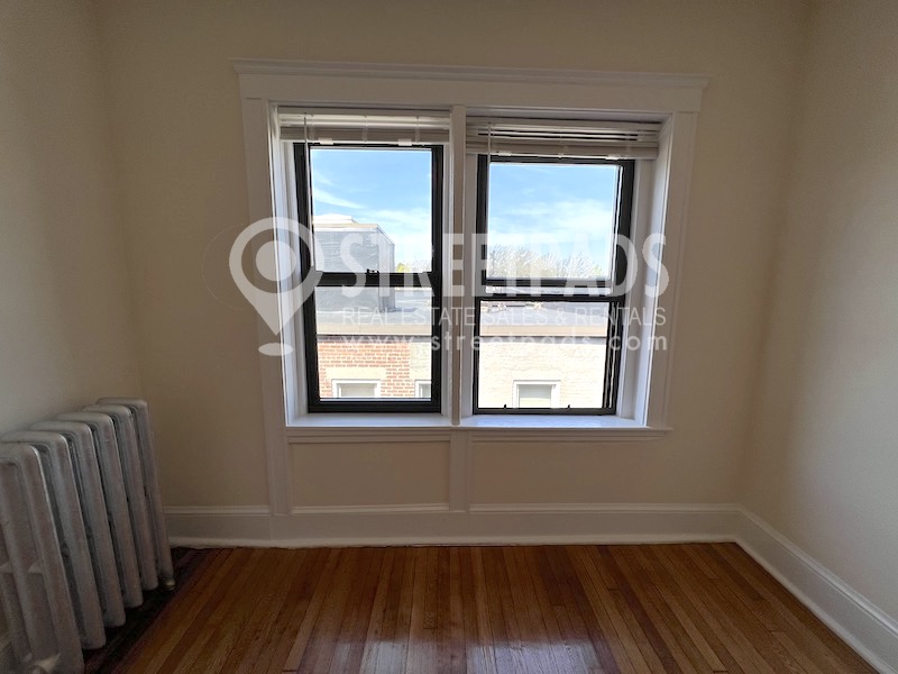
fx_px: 337
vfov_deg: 89.9
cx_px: 449
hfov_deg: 106.2
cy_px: 337
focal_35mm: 13
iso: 32
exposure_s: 1/626
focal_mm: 1.57
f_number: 1.8
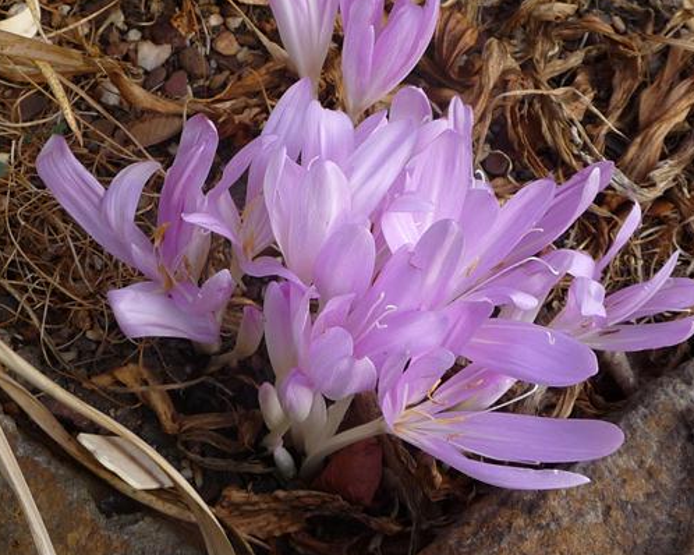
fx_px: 1211
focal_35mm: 59
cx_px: 387
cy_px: 233
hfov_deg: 31.9
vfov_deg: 25.8
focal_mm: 4.7
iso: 100
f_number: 3.3
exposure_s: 1/125
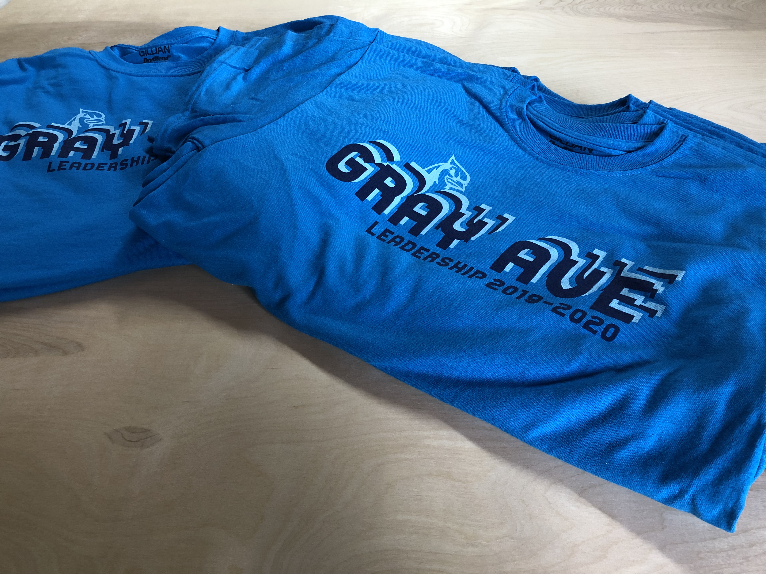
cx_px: 383
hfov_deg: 63.4
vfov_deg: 49.7
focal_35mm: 28
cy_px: 287
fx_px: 620
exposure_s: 1/15
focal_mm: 3.99
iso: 50
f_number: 1.8
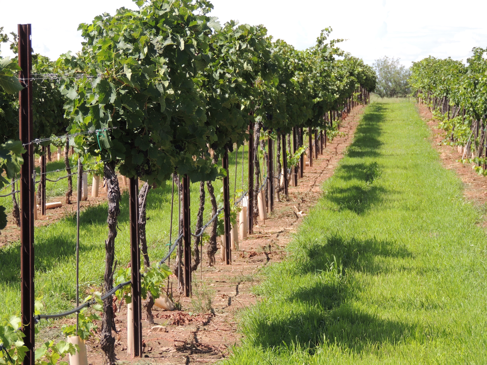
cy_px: 182
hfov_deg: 10.7
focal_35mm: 185
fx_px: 2603
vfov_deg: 8.0
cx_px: 244
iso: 100
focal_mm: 33
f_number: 4.6
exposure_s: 1/320
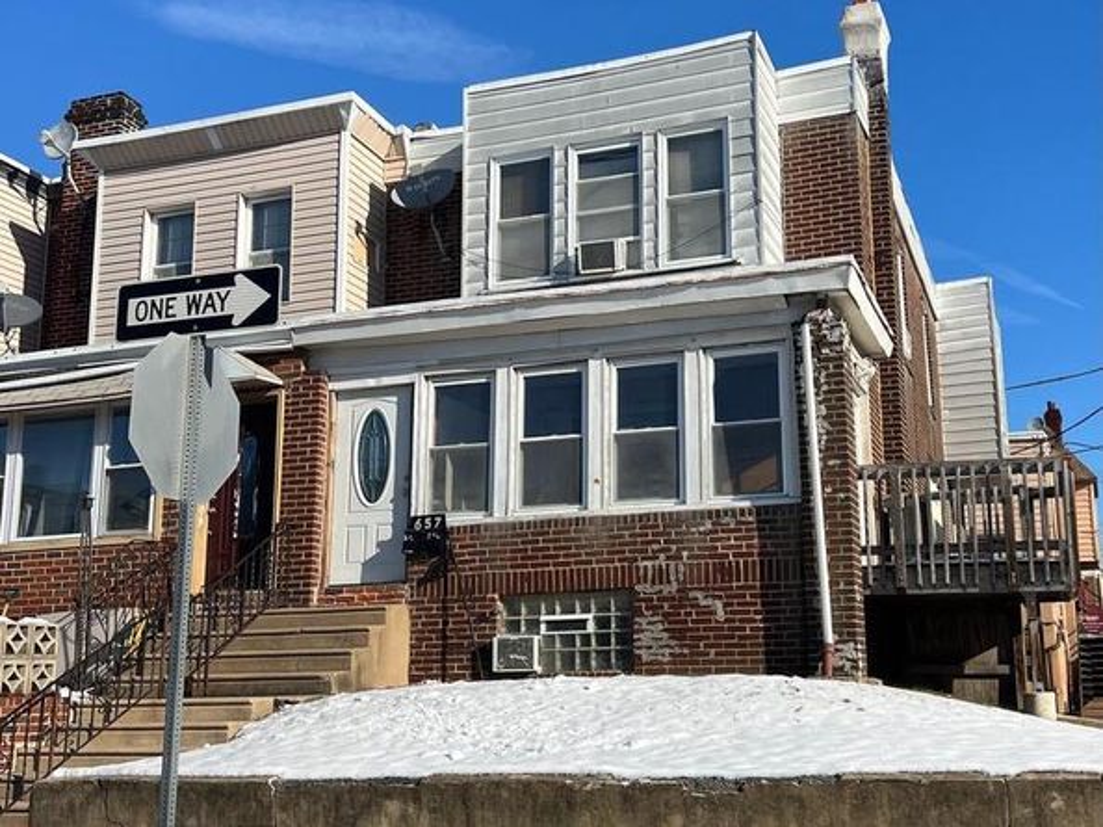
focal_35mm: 26
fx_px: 828
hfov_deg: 67.3
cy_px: 414
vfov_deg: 53.0
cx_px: 552
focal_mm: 5.7
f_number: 1.5
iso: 50
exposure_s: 1/5882
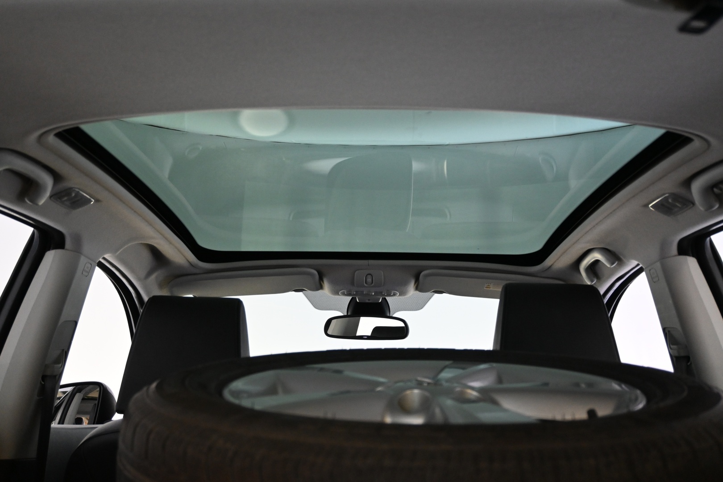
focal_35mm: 36
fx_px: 723
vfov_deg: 36.9
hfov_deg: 53.1
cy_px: 241
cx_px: 362
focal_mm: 24
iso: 2000
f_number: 4.2
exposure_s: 1/40
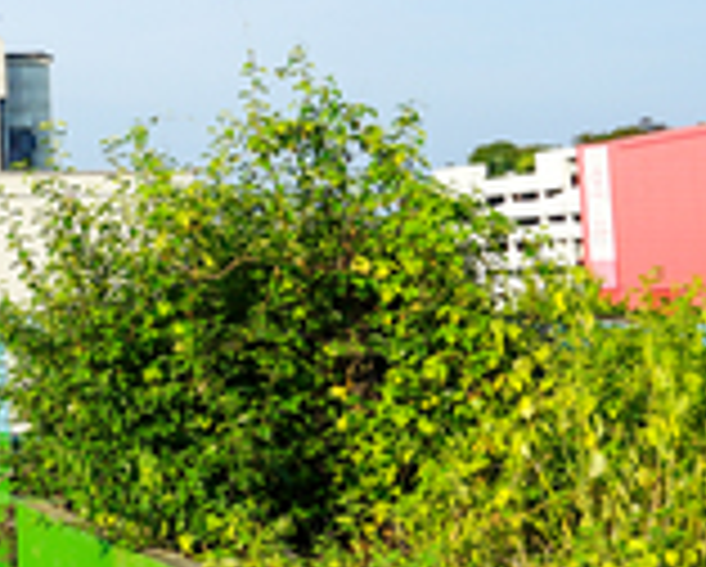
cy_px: 72
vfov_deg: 15.3
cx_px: -551
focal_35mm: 100
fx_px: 2092
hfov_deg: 16.2
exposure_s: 1/125
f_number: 11
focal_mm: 24
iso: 100
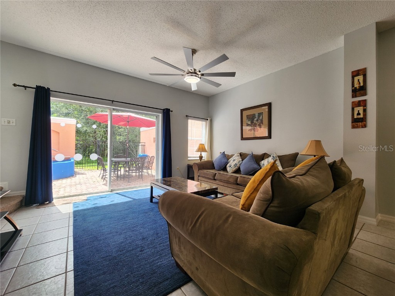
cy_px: 148
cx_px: 198
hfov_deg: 106.2
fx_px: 148
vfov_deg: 89.9
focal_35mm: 13
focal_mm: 2.2
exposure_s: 1/132
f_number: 2.2
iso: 50
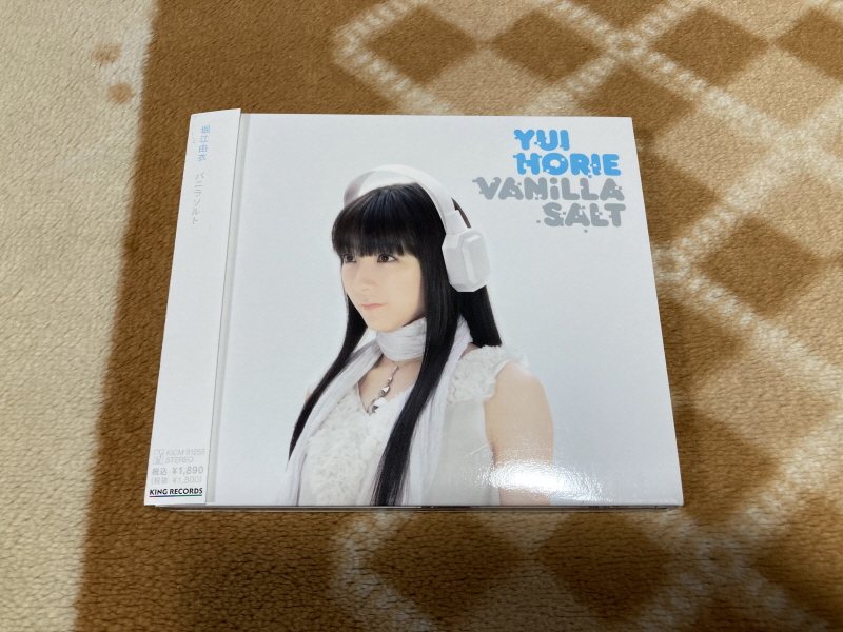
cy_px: 316
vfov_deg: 49.7
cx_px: 422
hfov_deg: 63.4
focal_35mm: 28
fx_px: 682
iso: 64
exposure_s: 1/50
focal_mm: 3.99
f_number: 1.8
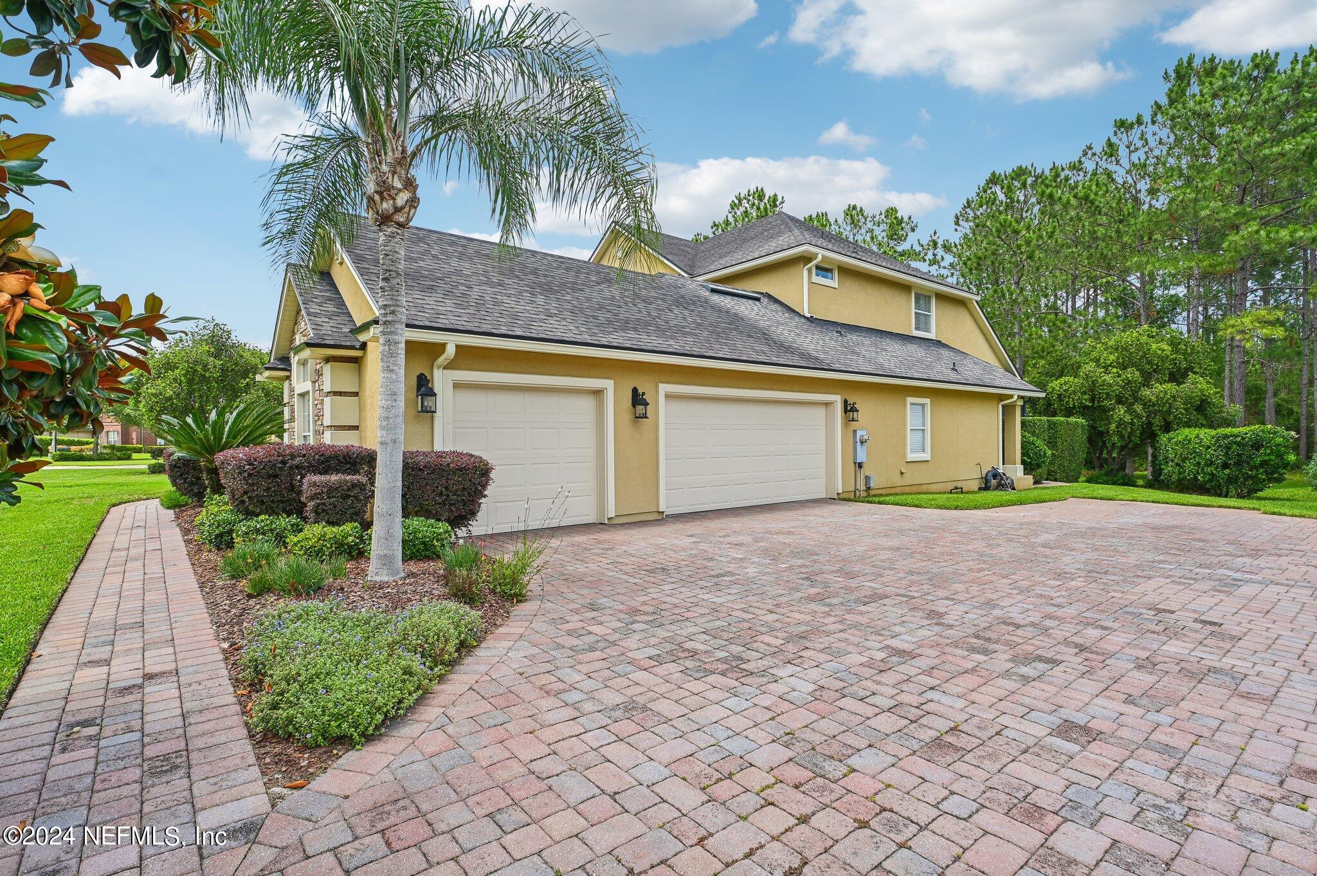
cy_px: 438
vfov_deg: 72.0
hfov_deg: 95.0
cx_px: 658
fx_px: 603
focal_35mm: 16
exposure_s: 1/125
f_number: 8
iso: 100
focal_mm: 16.5
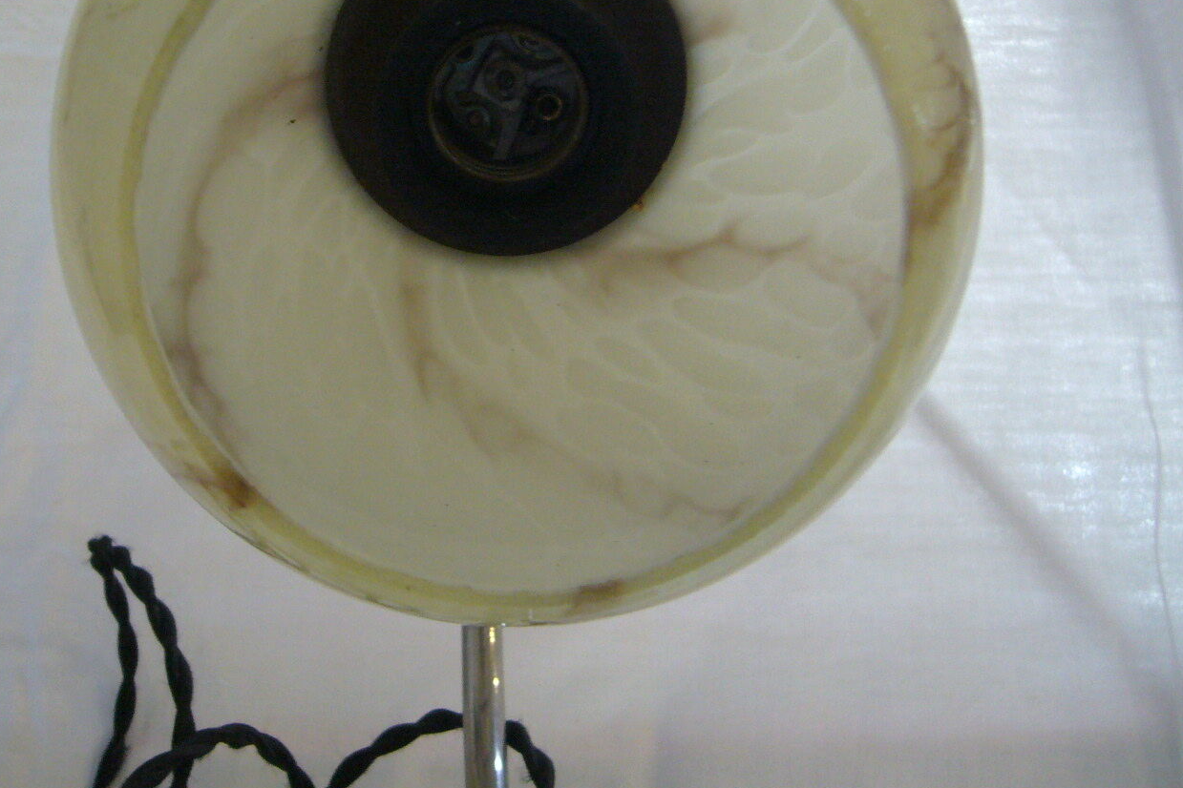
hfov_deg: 41.8
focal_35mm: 47
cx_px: 490
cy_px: 238
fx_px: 1544
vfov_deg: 28.4
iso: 200
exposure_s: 1/8
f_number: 2.8
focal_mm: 5.8
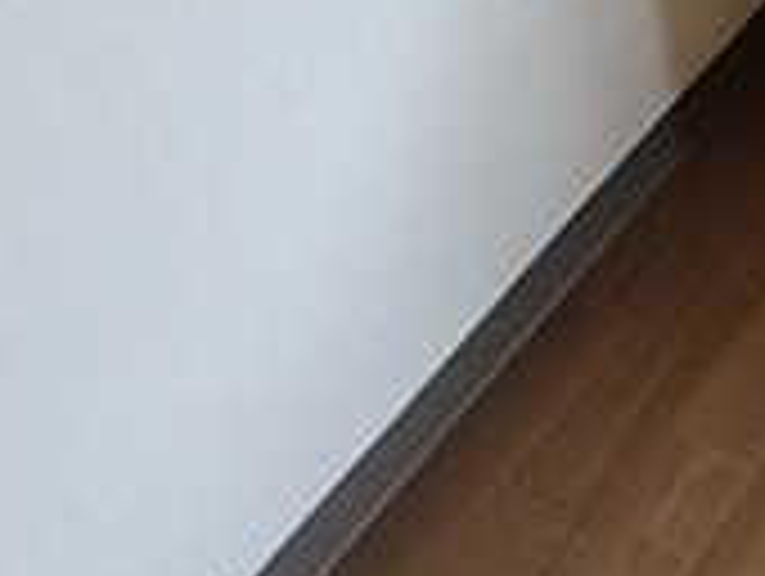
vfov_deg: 17.4
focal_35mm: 79
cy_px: -198
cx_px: 1035
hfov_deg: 21.8
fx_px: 1748
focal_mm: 3.7
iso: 200
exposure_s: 1/50
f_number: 3.5
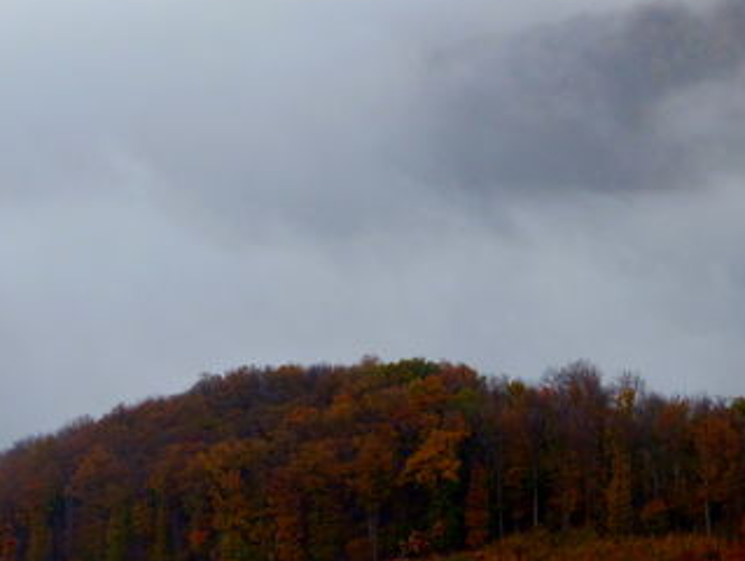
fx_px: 4331
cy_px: 61
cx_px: 568
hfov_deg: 9.8
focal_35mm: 201
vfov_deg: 7.4
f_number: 2.8
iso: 100
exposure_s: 1/250
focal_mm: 19.2
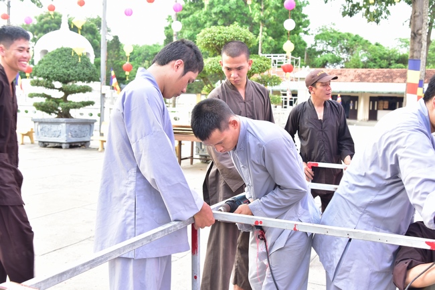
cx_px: 218
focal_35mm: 38
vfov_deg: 35.0
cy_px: 145
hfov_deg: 50.7
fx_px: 459
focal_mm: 38
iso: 320
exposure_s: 1/60
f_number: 5.6
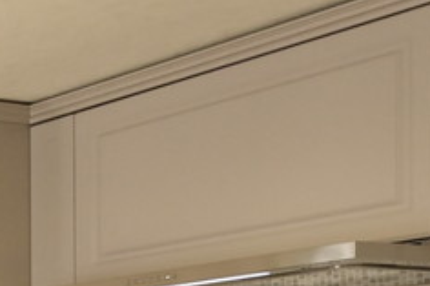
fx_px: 1277
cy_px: 465
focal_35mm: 107
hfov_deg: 13.8
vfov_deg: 12.0
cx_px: -587
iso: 640
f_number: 2.8
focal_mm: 14
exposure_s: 1/1000
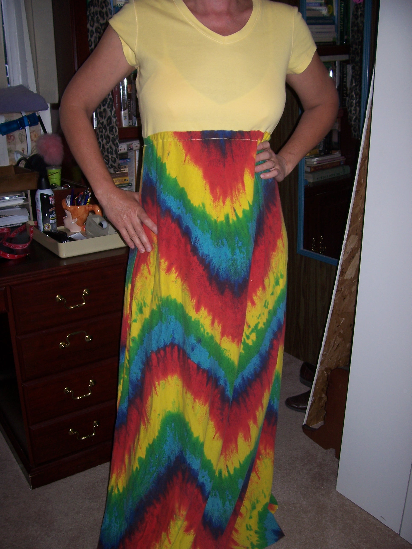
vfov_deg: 54.0
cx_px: 206
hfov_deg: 41.8
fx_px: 540
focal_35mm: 34
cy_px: 274
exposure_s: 1/60
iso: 80
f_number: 2.7
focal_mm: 5.6
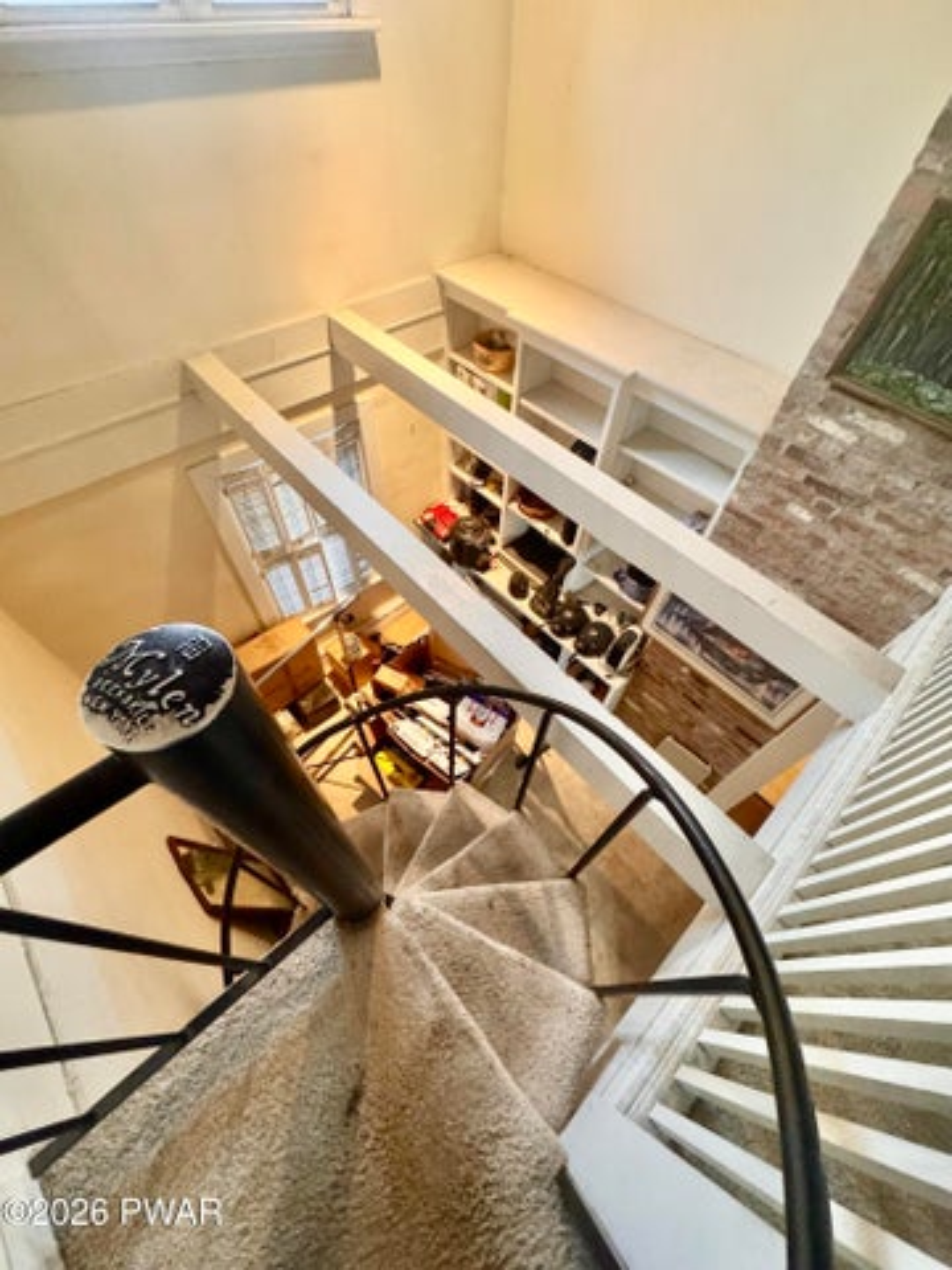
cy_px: 635
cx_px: 476
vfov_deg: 102.1
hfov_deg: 85.7
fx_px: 513
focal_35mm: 14
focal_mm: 2.22
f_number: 2.2
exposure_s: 1/60
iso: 800
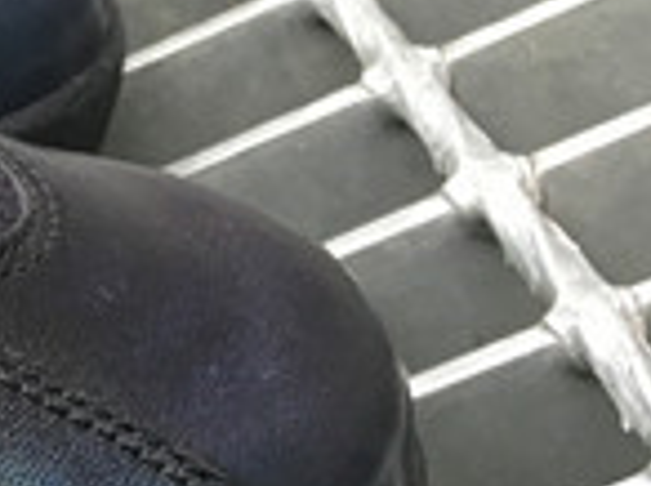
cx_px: -941
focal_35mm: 147
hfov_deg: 11.2
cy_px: -11
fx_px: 2760
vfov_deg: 10.0
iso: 32
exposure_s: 1/33
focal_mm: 4.15
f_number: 2.2
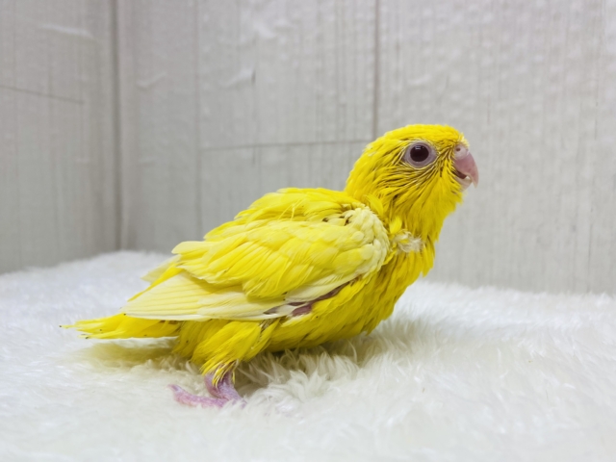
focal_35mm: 25
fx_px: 445
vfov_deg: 54.9
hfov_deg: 69.4
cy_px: 231
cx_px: 308
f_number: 1.8
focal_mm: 4.25
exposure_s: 1/100
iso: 50
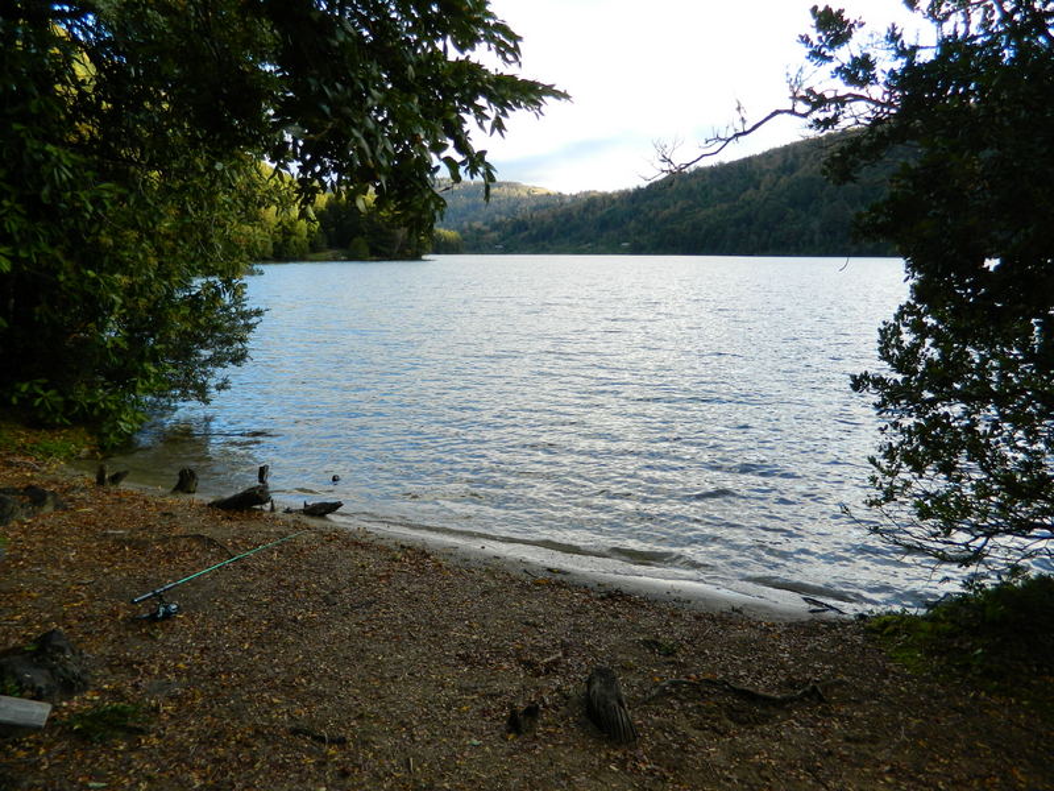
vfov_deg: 54.9
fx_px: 761
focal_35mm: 25
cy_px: 396
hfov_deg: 69.4
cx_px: 527
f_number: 3.1
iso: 80
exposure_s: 1/160
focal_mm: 4.5
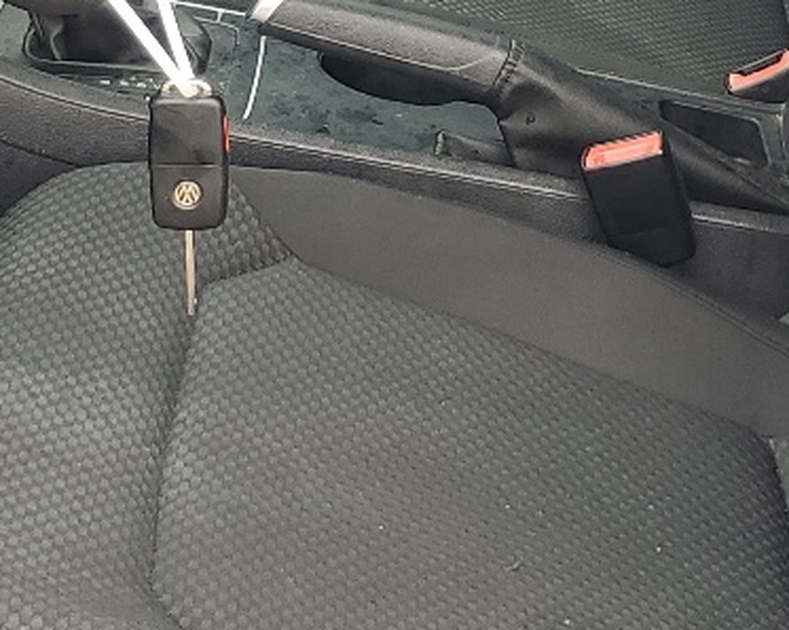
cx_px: 357
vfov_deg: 13.9
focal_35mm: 109
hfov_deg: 17.6
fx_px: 2544
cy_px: -38
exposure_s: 1/125
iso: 50
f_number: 1.5
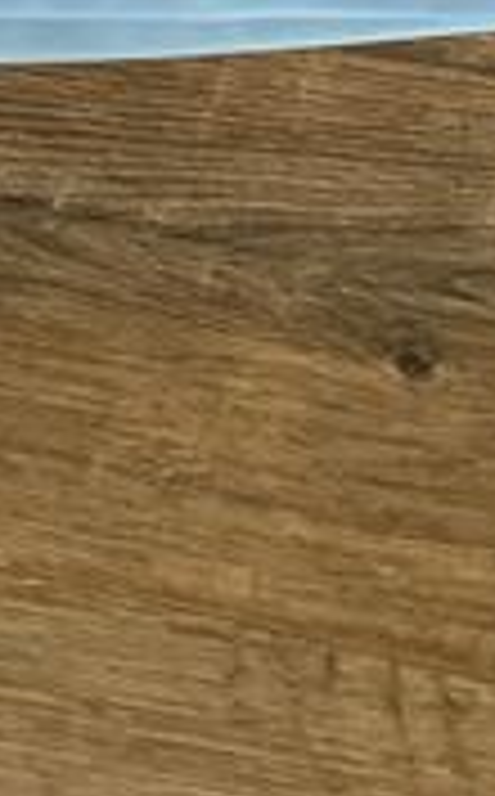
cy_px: -1435
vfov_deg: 10.4
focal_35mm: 156
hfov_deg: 8.3
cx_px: -130
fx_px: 3381
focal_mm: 4.25
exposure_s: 1/60
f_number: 1.8
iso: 200
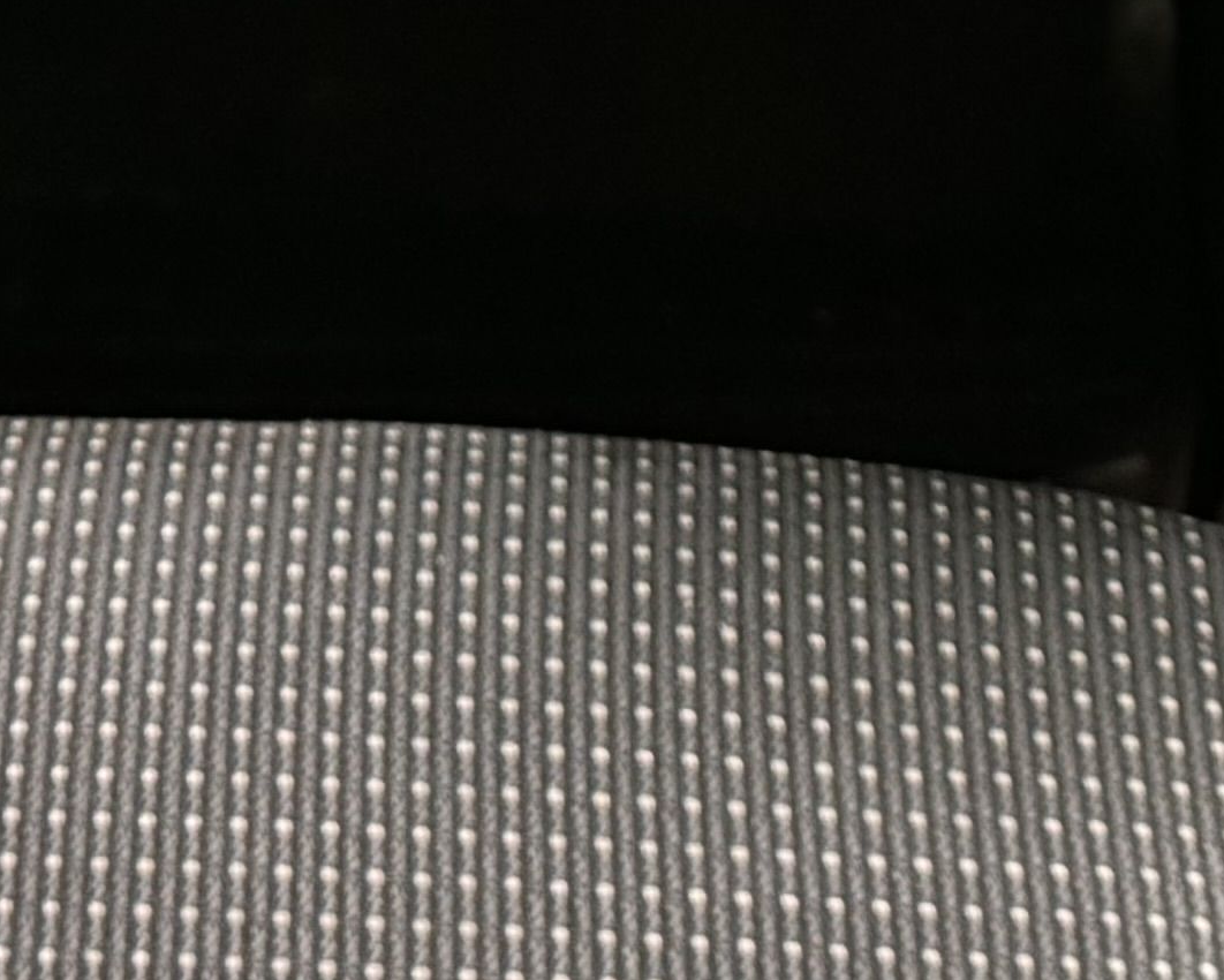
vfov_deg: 11.1
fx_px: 4565
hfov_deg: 15.3
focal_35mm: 126
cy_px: -990
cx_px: 503
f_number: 1.78
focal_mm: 6.76
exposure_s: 1/33
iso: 800
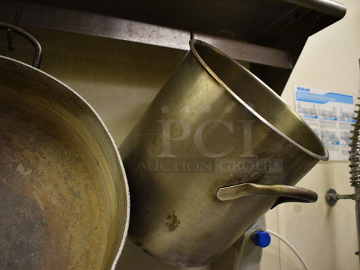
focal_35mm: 30
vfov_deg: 46.8
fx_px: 312
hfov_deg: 59.7
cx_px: 207
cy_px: 137
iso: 800
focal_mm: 18
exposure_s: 1/160
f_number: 3.5
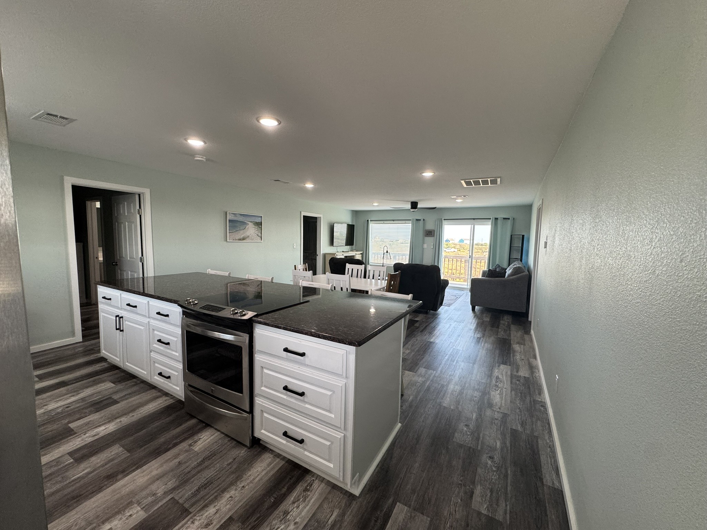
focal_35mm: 14
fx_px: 286
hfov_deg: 102.1
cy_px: 265
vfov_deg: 85.7
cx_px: 354
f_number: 2.2
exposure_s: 1/120
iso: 200
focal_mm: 2.22
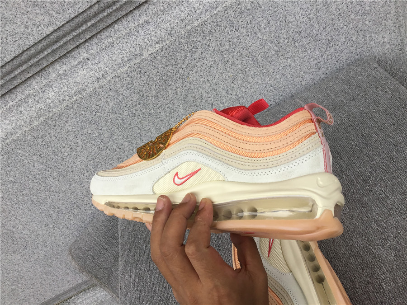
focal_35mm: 31
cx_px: 204
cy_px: 152
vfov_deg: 45.4
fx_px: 364
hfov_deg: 58.4
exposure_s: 1/209
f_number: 2.4
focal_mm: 3.3
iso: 25
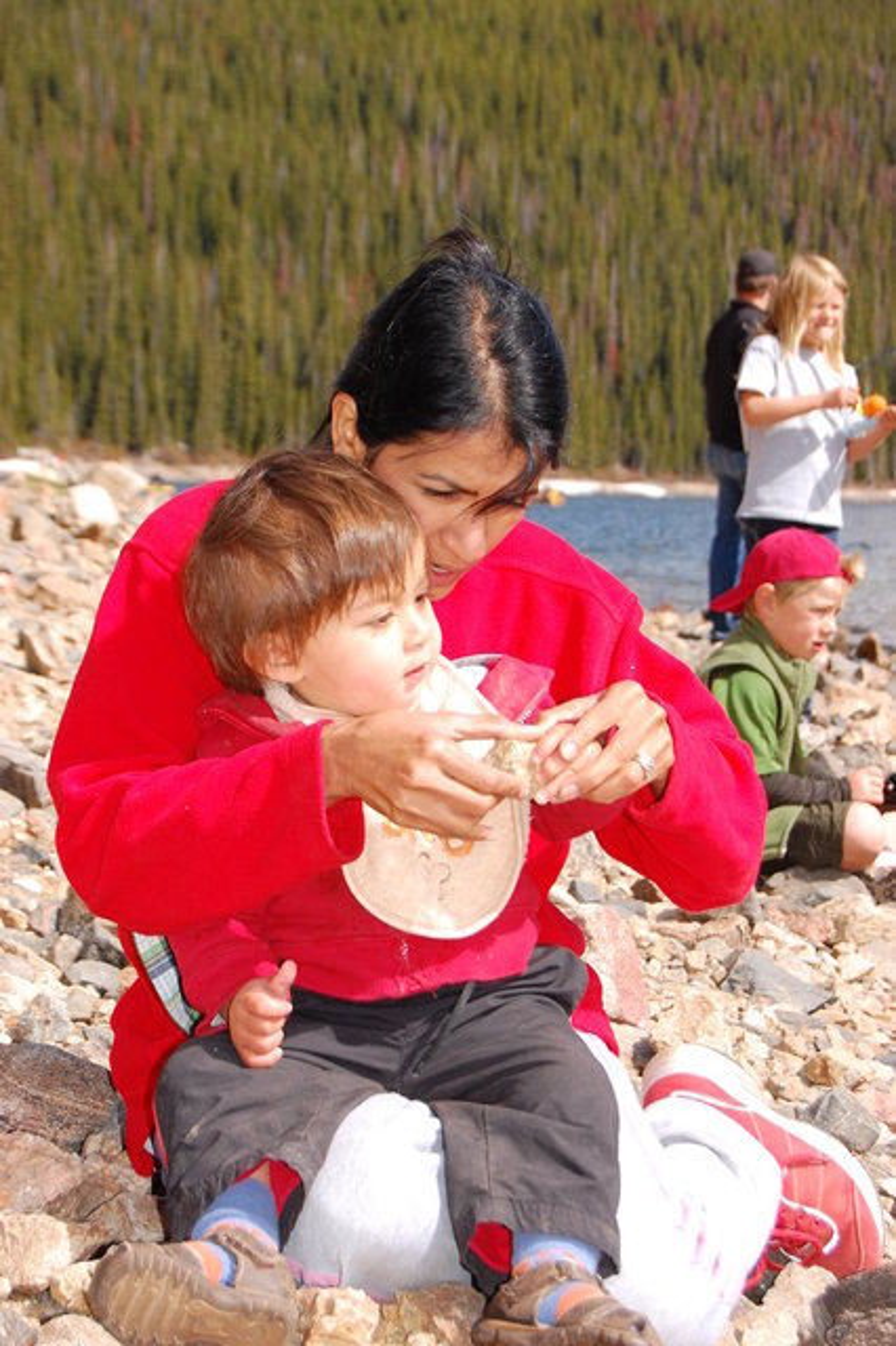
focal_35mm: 82
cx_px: 448
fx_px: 3083
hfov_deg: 16.5
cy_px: 673
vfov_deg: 24.6
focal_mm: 55
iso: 400
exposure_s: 1/500
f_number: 9
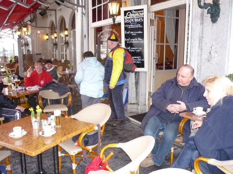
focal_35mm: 33
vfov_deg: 42.9
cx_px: 116
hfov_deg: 55.4
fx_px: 222
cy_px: 87
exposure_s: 1/30
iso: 640
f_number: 2.8
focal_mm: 5.5
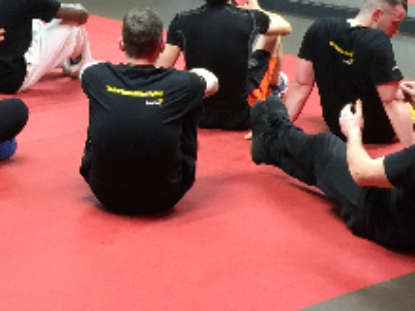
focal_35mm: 106
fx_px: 1270
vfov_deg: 13.7
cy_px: -8
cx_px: 72
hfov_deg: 18.4
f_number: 2.2
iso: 80
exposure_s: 1/17
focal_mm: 4.15
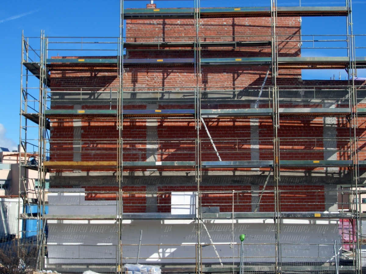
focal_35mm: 62
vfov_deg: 23.7
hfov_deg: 31.2
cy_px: 137
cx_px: 183
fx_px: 656
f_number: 5.6
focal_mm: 10.2
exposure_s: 1/400
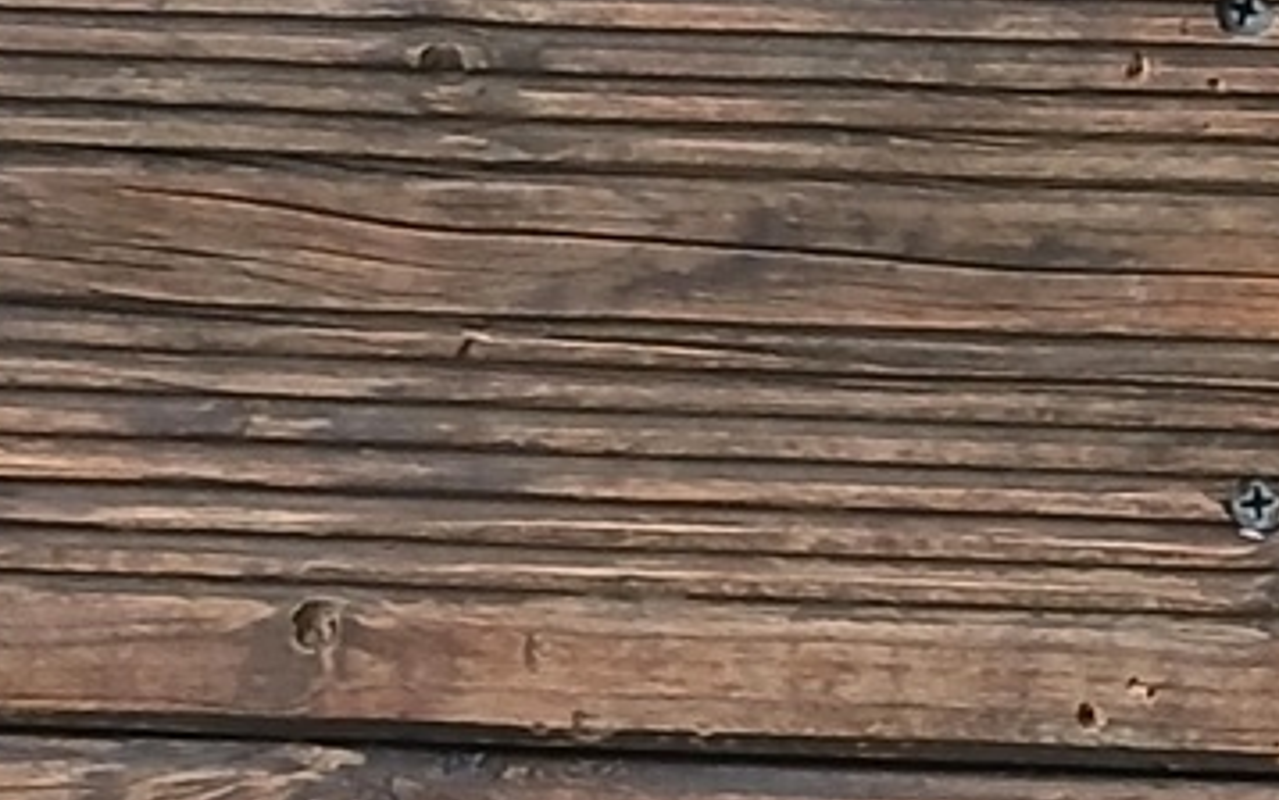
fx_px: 5474
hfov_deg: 13.1
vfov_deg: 8.1
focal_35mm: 157
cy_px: 1361
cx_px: 1304
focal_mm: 3.98
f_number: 1.8
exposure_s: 1/50.3
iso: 250
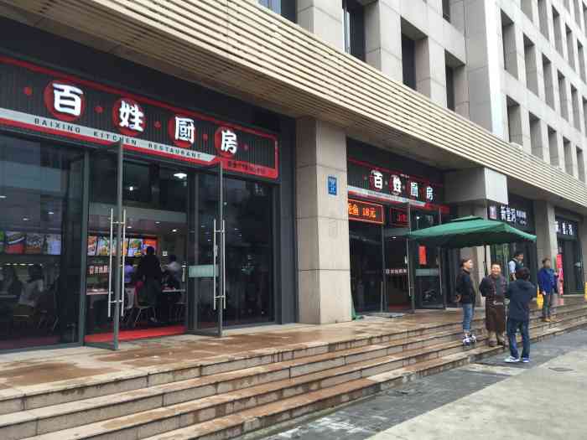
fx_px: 492
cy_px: 220
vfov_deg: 48.2
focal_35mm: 29
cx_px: 294
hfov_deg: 61.7
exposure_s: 1/60
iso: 40
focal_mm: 4.15
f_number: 2.2
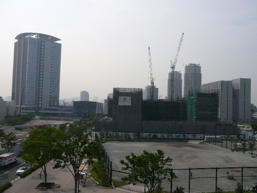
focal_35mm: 35
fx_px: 260
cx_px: 128
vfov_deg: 40.7
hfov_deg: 52.6
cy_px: 96
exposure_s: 1/800
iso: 80
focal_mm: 5.2
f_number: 5
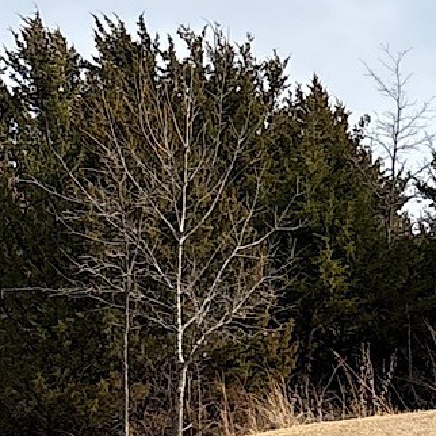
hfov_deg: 12.7
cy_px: 894
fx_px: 1952
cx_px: 206
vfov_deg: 11.4
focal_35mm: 137
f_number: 1.6
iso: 50
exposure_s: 1/3831
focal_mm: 5.96
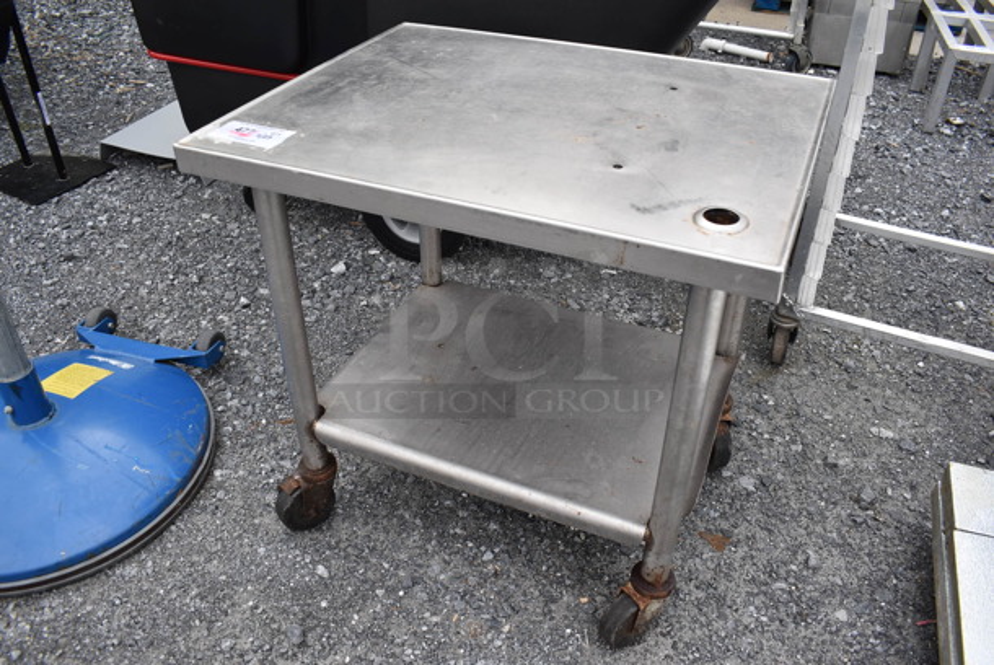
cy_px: 332
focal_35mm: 27
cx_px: 497
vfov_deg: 48.0
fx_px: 746
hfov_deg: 67.3
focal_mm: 18
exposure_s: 1/160
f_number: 6.3
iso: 200
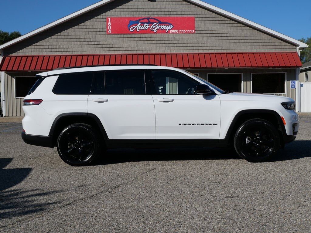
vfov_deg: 32.9
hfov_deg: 42.9
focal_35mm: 44
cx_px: 156
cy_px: 116
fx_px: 395
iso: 200
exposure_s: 1/400
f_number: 13
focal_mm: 22
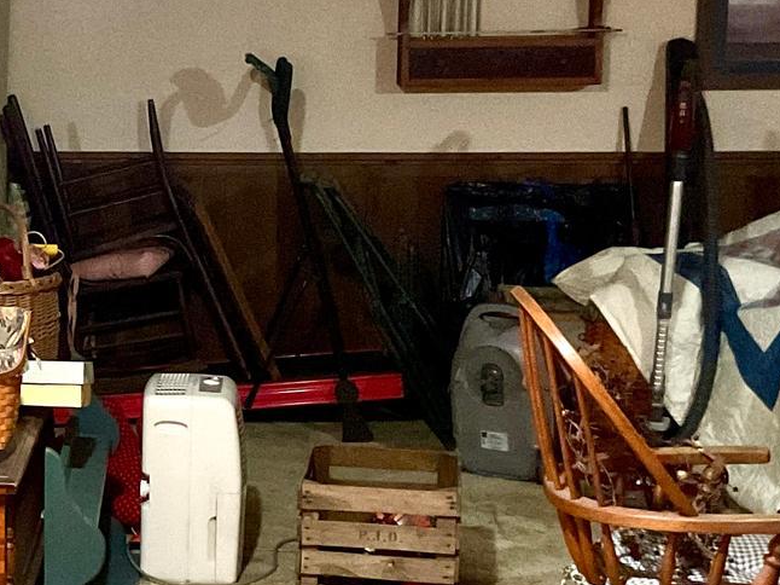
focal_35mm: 92
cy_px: 302
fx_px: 2072
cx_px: -24
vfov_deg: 16.1
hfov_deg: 20.5
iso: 400
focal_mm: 3
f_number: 1.8
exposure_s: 1/30
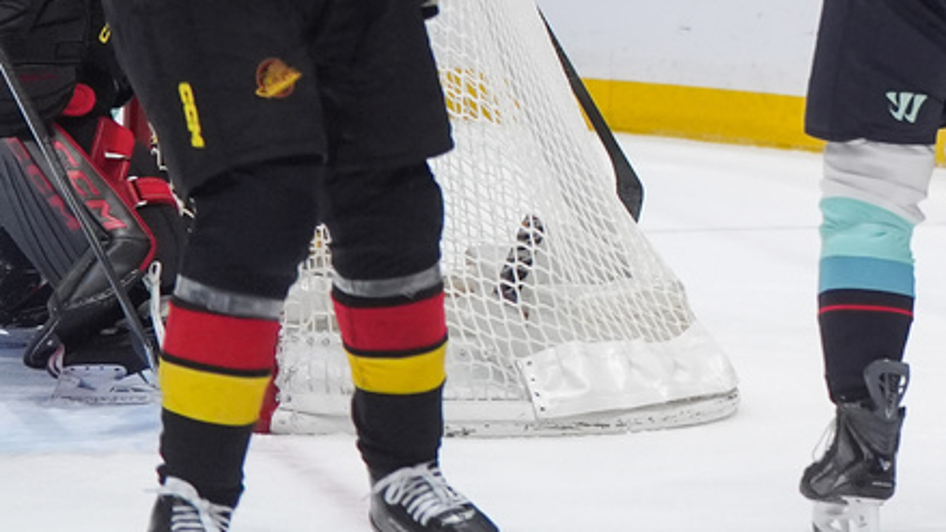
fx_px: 4290
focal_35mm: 171
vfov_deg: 7.0
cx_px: 1097
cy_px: -129
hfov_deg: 12.3
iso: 2500
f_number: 2.8
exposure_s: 1/2500
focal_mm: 70
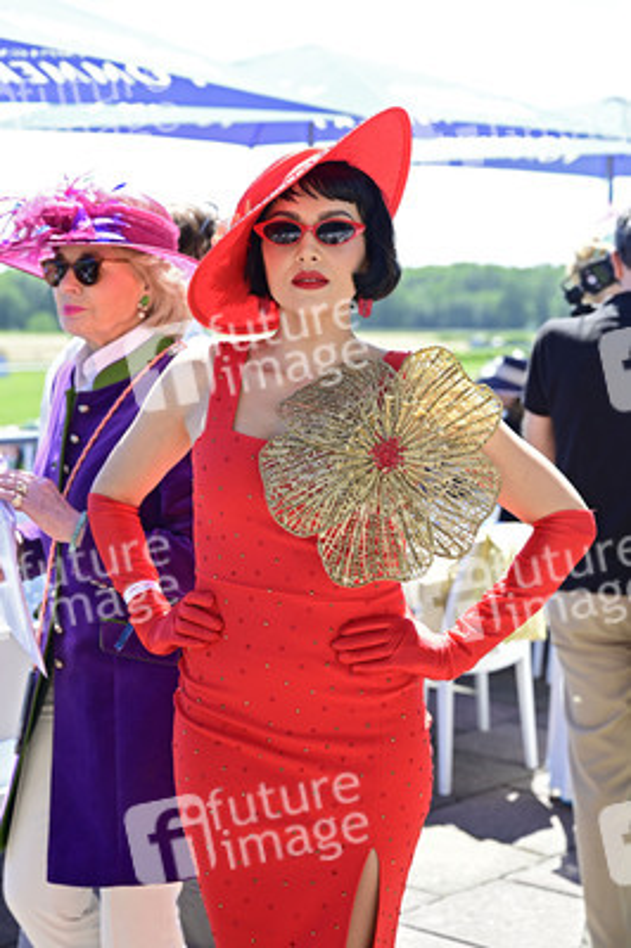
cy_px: 474
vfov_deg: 29.7
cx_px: 316
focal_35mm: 68
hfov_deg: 20.0
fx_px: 1791
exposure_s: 1/200
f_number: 4.5
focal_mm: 68
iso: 100
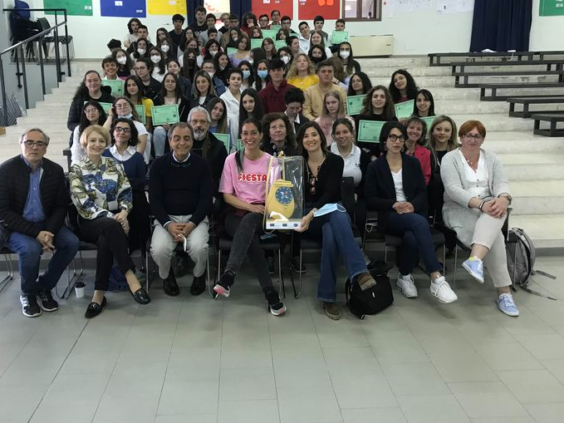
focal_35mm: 33
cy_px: 177
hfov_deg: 55.3
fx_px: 538
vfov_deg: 42.8
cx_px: 258
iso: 50
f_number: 1.8
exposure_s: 1/17
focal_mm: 3.99
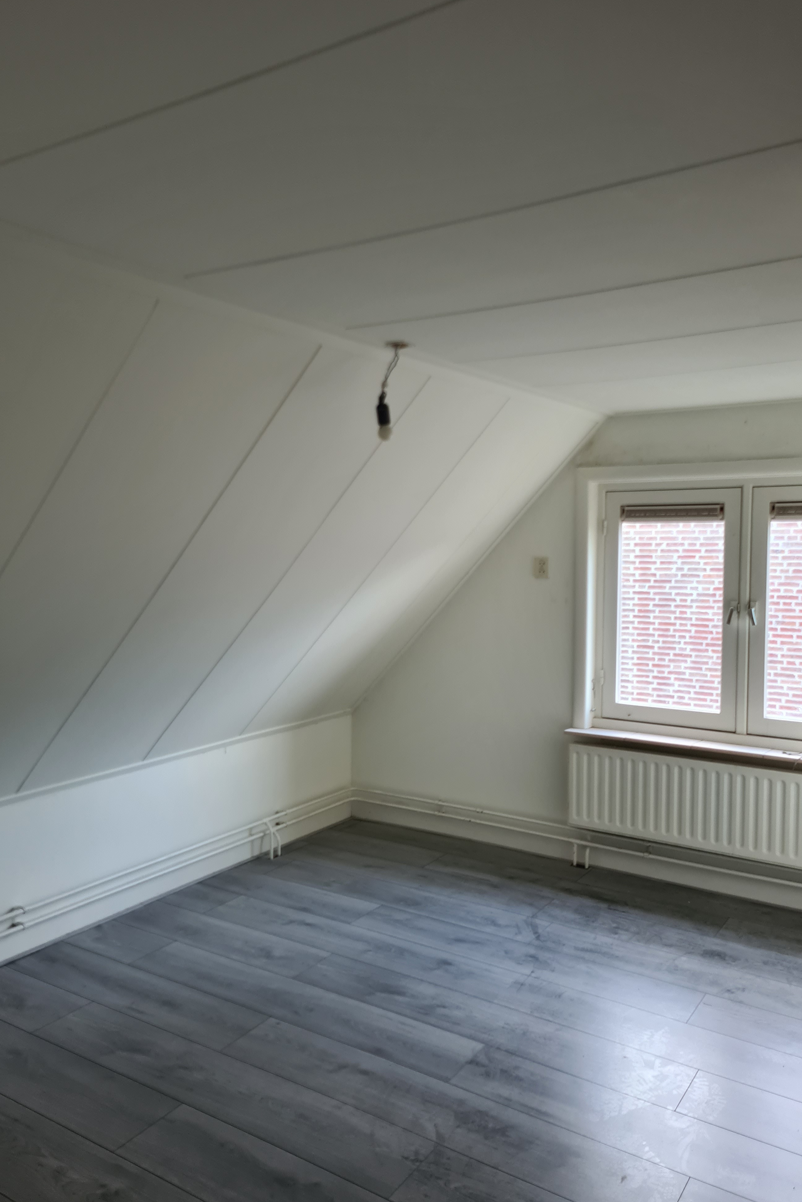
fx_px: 936
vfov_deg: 65.5
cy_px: 599
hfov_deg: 46.4
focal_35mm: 28
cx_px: 408
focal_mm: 5.4
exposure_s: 1/50
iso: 125
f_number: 1.8
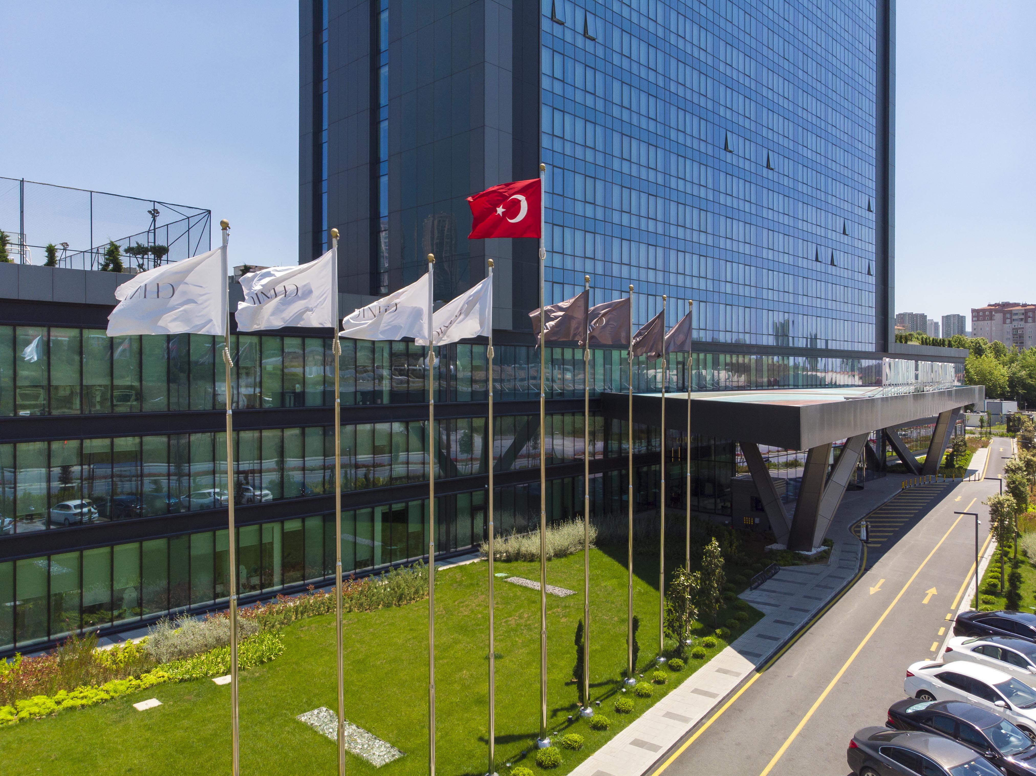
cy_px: 388
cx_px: 518
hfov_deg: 71.6
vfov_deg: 56.8
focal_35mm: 24
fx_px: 718
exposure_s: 1/1000
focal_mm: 4.5
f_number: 2.8
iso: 100
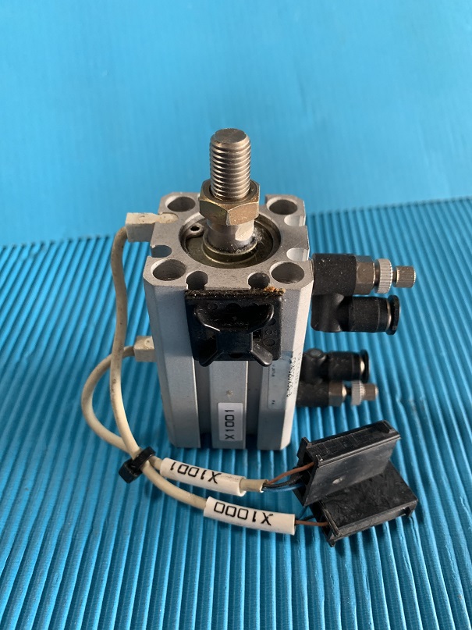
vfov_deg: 67.3
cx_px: 236
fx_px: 473
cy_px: 315
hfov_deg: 53.1
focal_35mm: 26
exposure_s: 1/60
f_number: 1.8
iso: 250
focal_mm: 4.25
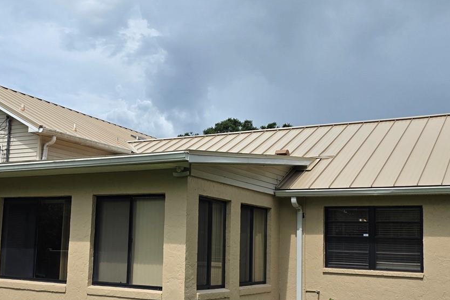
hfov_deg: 42.4
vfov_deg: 29.1
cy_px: 191
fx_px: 575
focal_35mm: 46
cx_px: 168
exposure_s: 1/7333
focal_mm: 6.3
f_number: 1.7
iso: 80
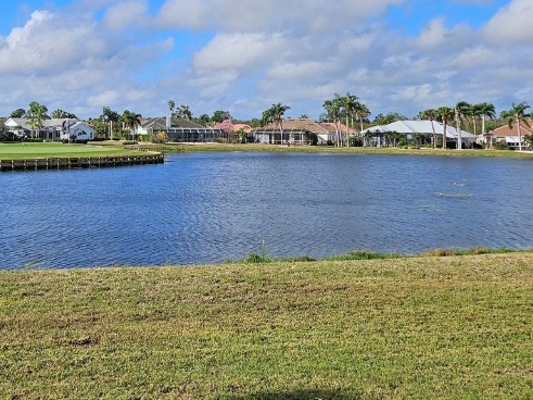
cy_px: 120
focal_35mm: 48
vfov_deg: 29.9
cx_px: 185
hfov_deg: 39.3
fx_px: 739
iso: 25
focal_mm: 5.4
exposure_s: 1/2929
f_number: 1.8
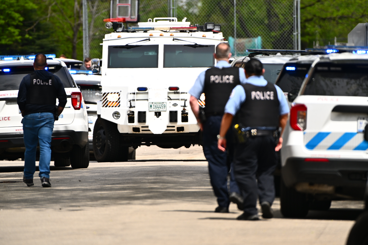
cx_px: 184
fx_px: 5111
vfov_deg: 2.7
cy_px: 122
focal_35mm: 500
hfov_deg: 4.1
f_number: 5.6
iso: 320
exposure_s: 1/1600
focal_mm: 500
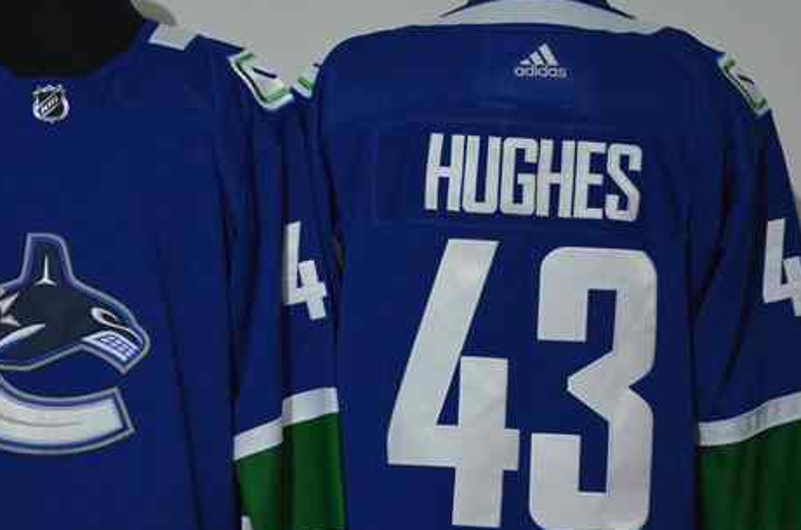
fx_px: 2775
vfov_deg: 10.9
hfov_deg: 16.4
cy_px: 346
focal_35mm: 125
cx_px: 268
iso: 4000
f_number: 4.5
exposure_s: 1/20
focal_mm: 48
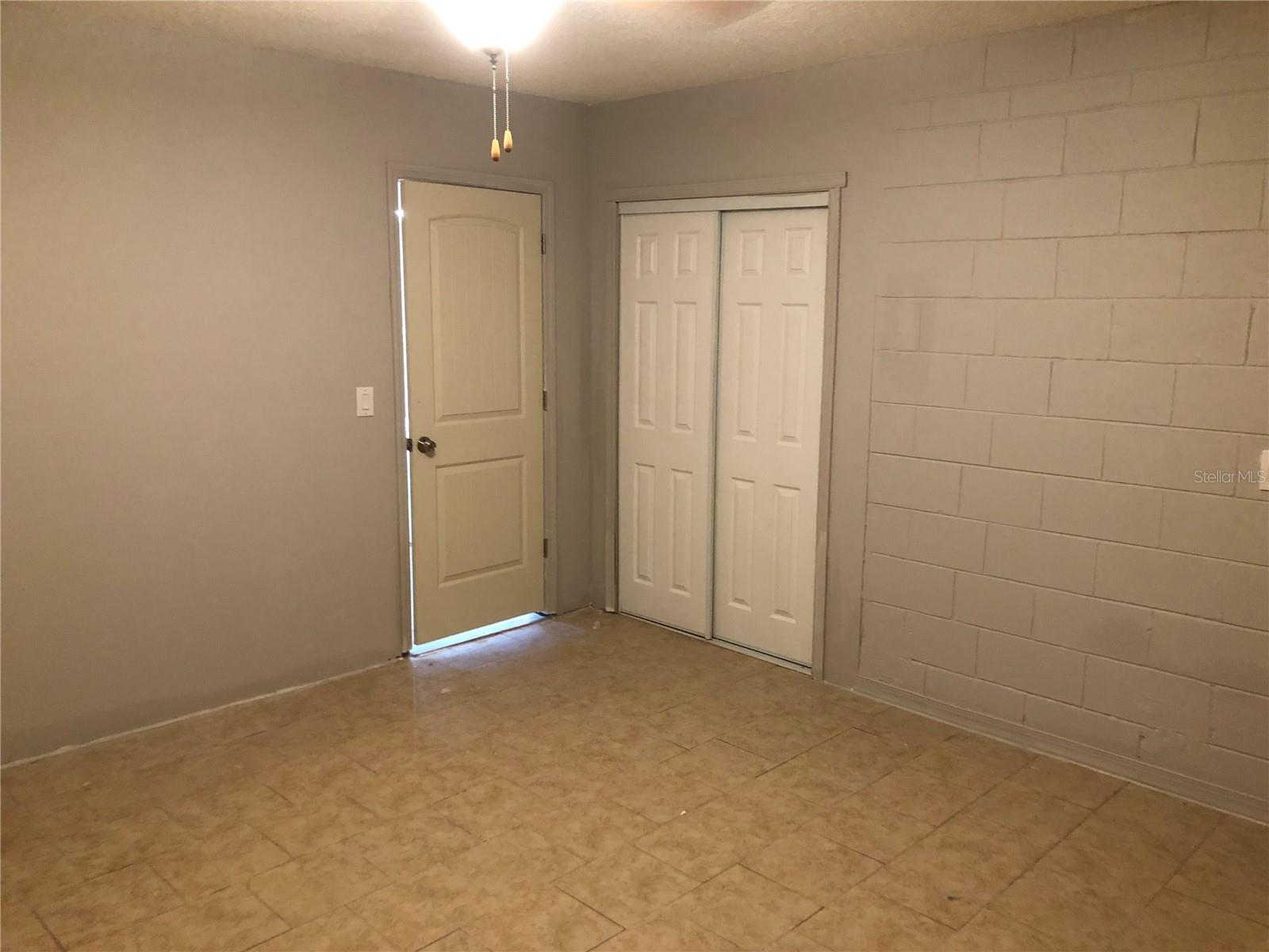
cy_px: 476
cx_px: 634
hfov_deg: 63.4
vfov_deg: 49.7
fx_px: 1026
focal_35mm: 28
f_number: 1.8
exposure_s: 1/9
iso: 100
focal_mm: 3.99
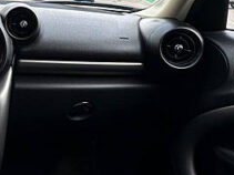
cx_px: -35
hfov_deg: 31.3
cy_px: 41
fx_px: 358
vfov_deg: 27.1
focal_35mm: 53
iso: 40
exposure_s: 1/178
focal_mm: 2.22
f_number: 2.2
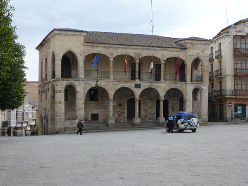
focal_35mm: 61
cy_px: 93
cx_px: 124
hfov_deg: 31.7
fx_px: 437
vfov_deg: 24.0
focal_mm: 9.1
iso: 80
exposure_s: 1/640
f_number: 3.6
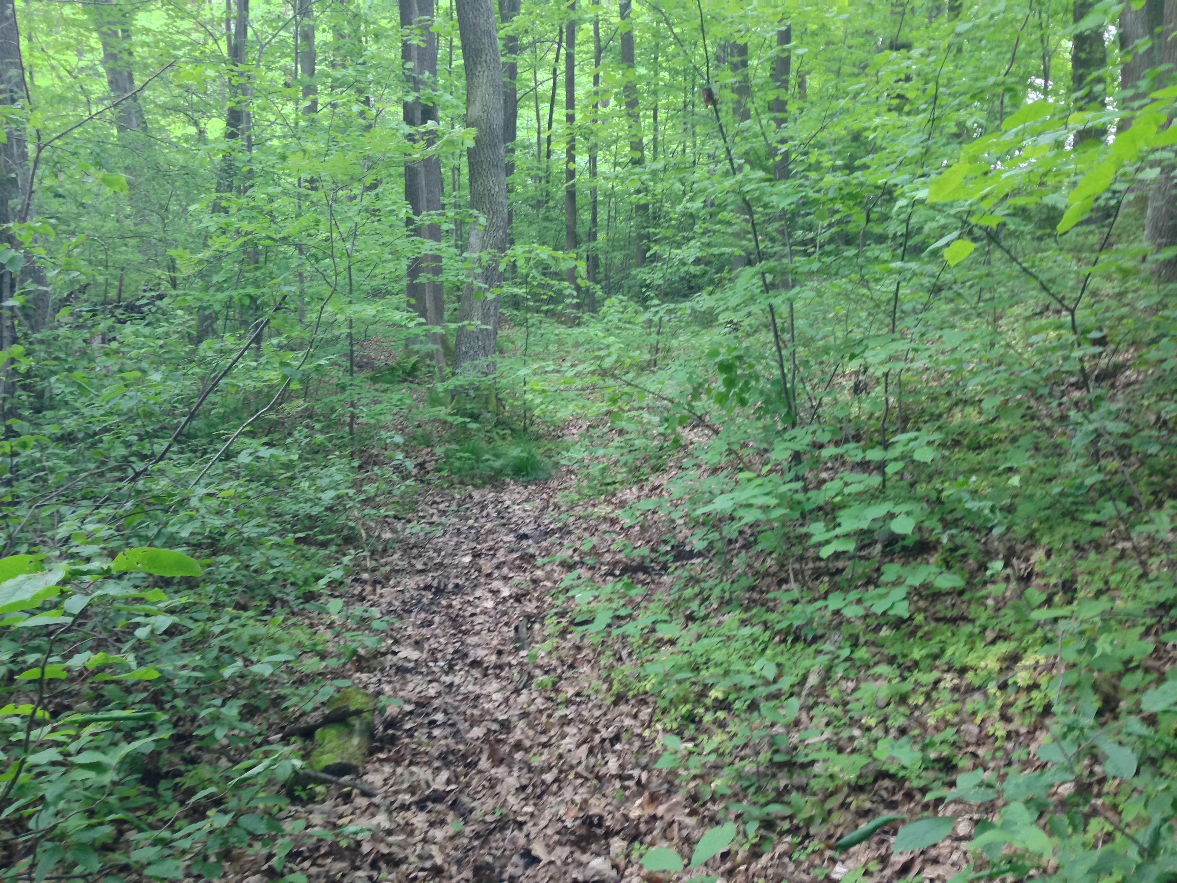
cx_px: 588
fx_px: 1122
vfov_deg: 42.9
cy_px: 442
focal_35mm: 33
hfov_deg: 55.4
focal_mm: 4.12
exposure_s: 1/20
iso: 100
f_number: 2.4
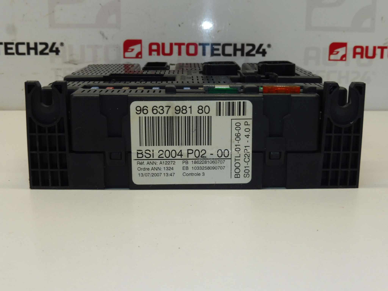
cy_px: 146
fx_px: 493
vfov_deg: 32.9
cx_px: 194
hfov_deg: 42.9
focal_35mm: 44
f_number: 5
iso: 200
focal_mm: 7.9
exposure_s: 1/80
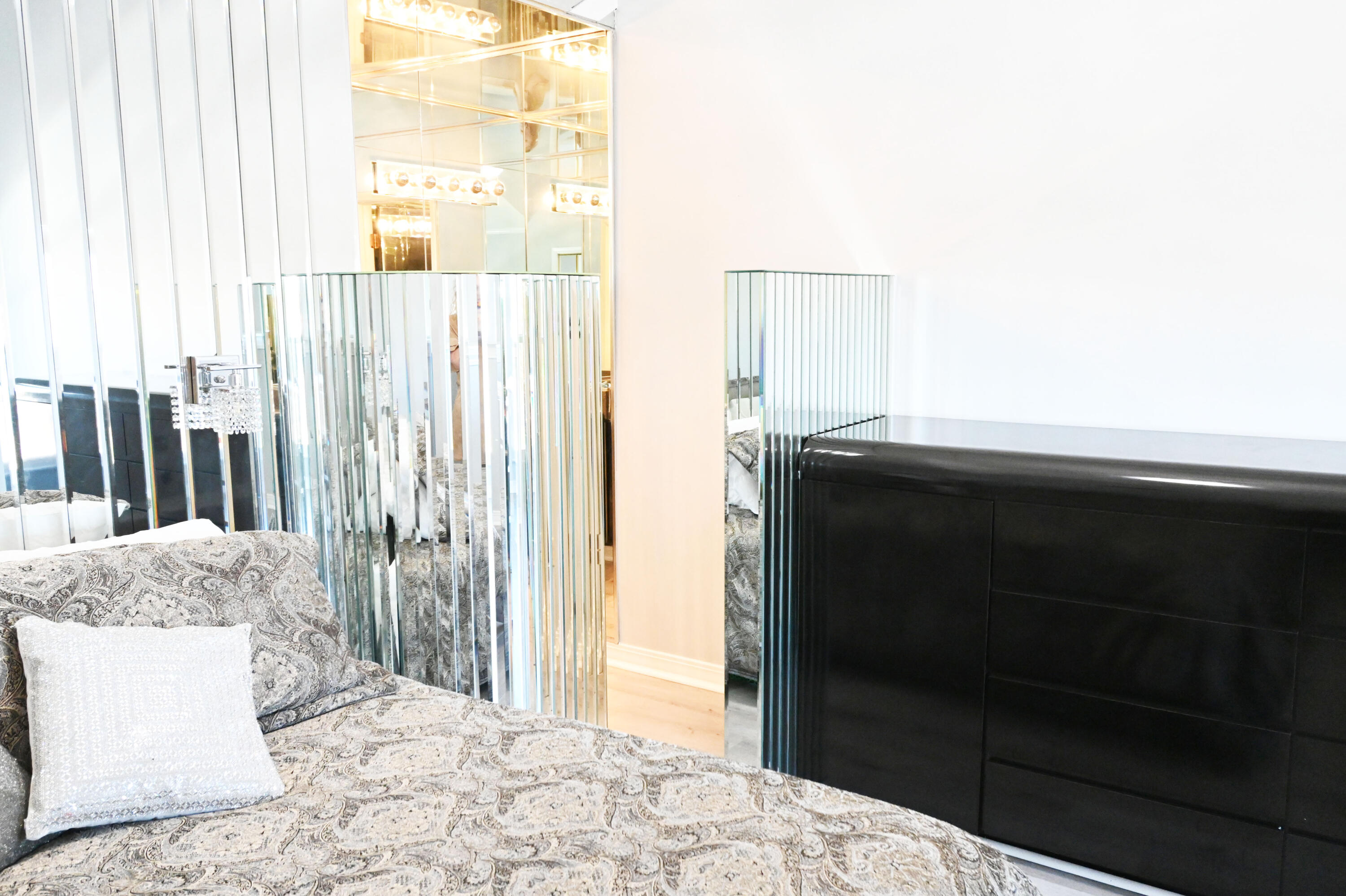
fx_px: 1046
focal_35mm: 28
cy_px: 448
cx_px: 673
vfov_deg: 46.4
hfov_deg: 65.5
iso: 3200
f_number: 5.6
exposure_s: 1/60
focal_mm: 19
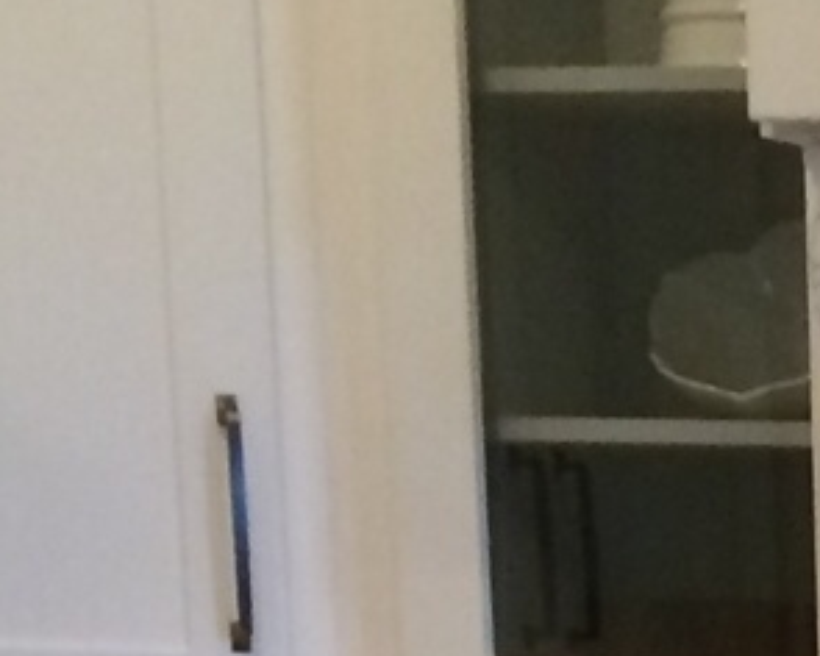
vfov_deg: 7.0
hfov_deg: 8.9
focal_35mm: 203
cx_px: 1729
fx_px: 4927
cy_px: 1843
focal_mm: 4.12
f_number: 2.2
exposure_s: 1/30
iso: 125
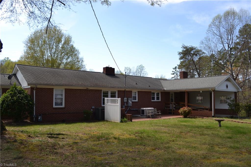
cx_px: 126
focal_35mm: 27
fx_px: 188
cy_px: 84
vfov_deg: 47.9
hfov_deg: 67.4
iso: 100
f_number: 6.3
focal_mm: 18
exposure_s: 1/200
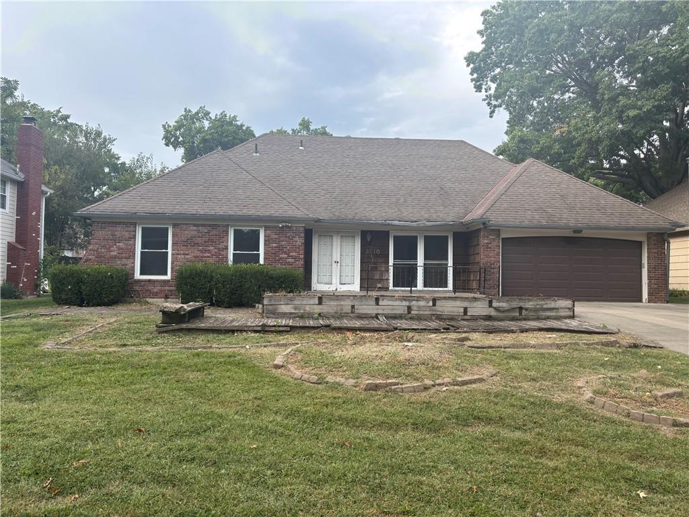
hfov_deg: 67.3
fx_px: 518
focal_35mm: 26
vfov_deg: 53.1
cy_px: 258
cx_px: 344
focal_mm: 5.96
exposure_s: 1/384
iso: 50
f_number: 1.6
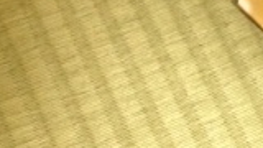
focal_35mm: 153
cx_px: 276
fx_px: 1067
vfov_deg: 7.9
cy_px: 117
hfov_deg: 13.8
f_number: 2.4
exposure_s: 1/20
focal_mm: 4.28
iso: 400
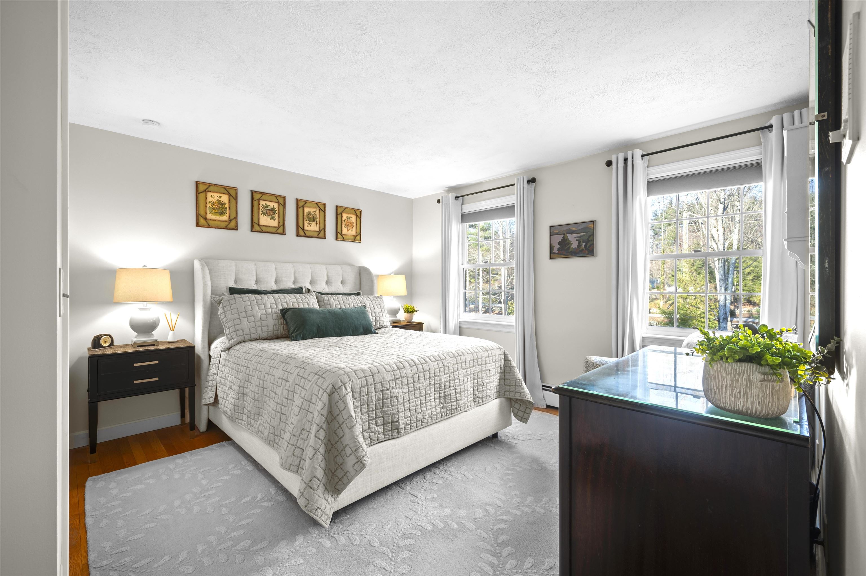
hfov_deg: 98.6
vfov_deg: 75.4
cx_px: 433
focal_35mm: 16
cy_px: 288
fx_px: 373
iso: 250
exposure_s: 3
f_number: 7.1
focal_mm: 15.5
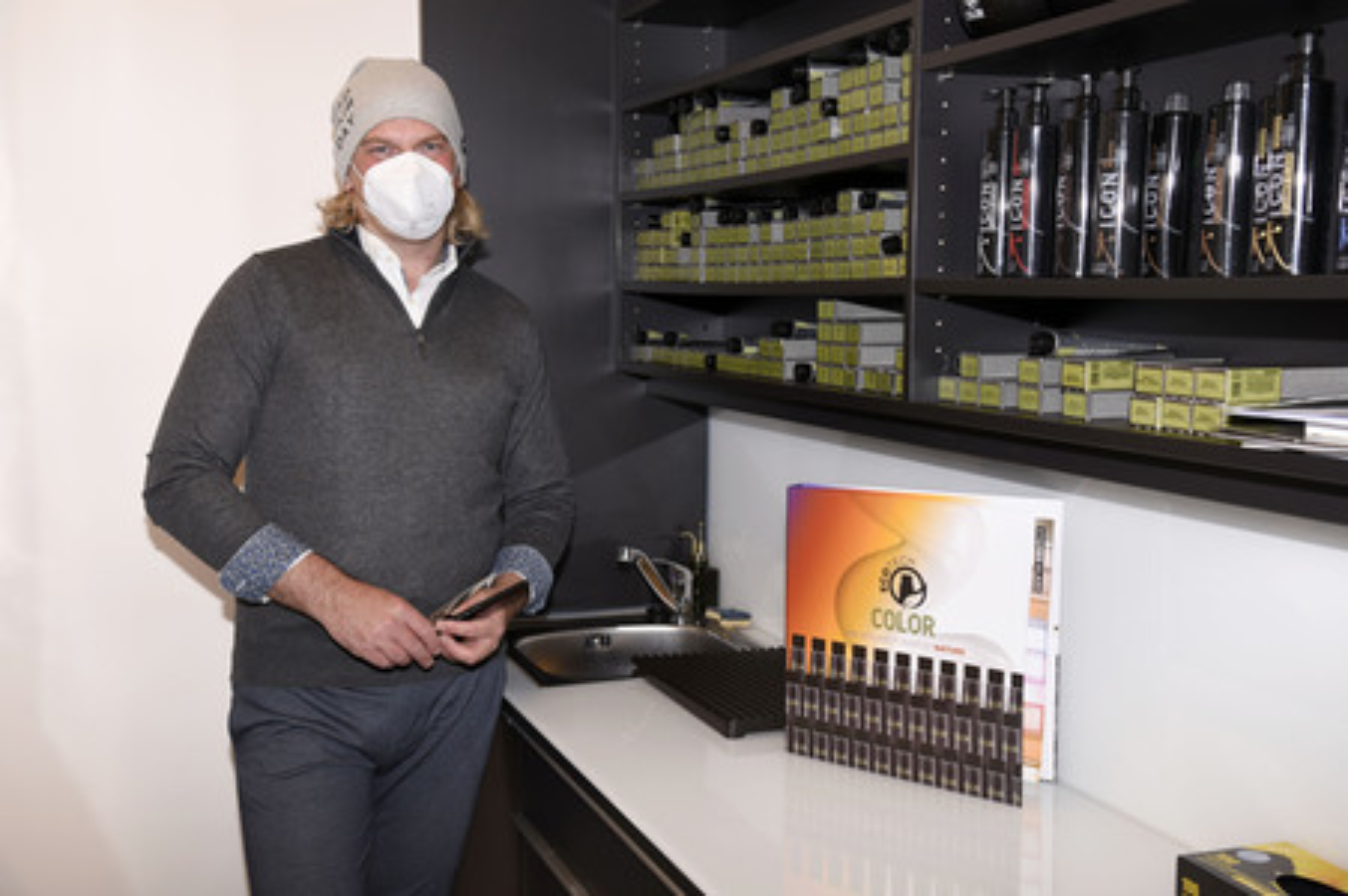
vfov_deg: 33.4
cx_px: 674
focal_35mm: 40
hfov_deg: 48.5
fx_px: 1497
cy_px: 448
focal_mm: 40
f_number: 6.3
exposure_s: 1/125
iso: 250
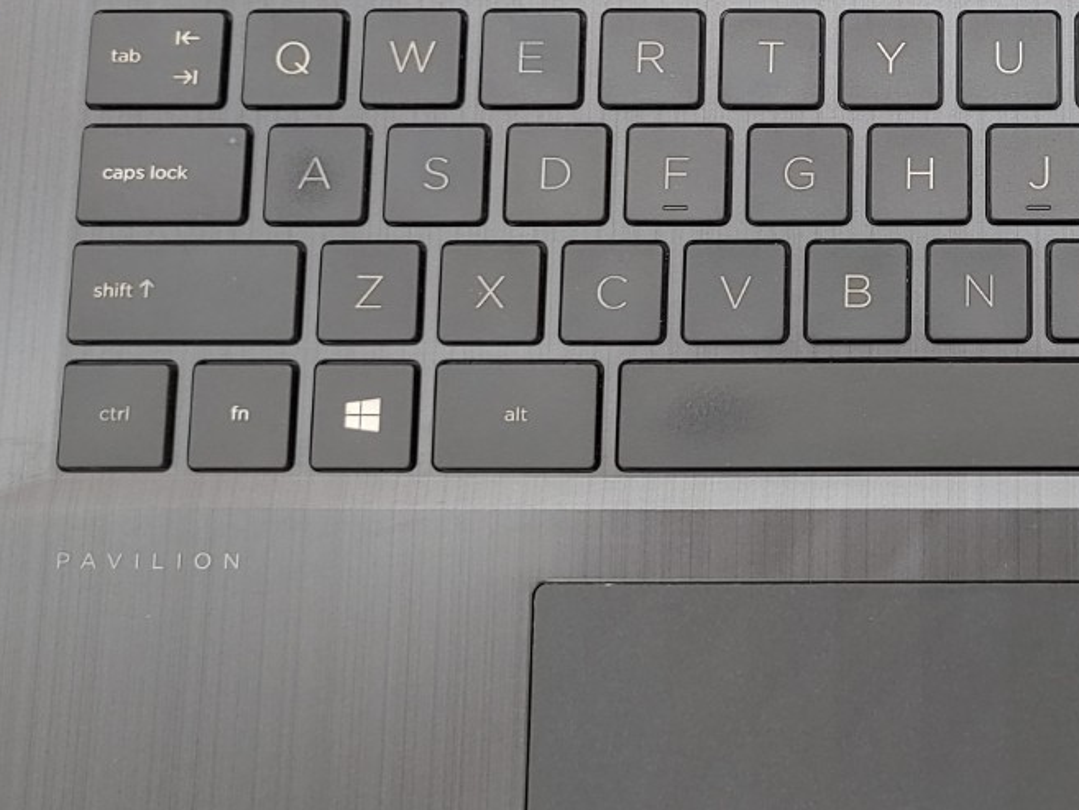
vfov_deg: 25.5
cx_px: 999
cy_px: 240
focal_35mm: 57
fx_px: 1777
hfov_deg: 31.9
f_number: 1.8
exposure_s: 1/60
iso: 50
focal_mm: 4.36
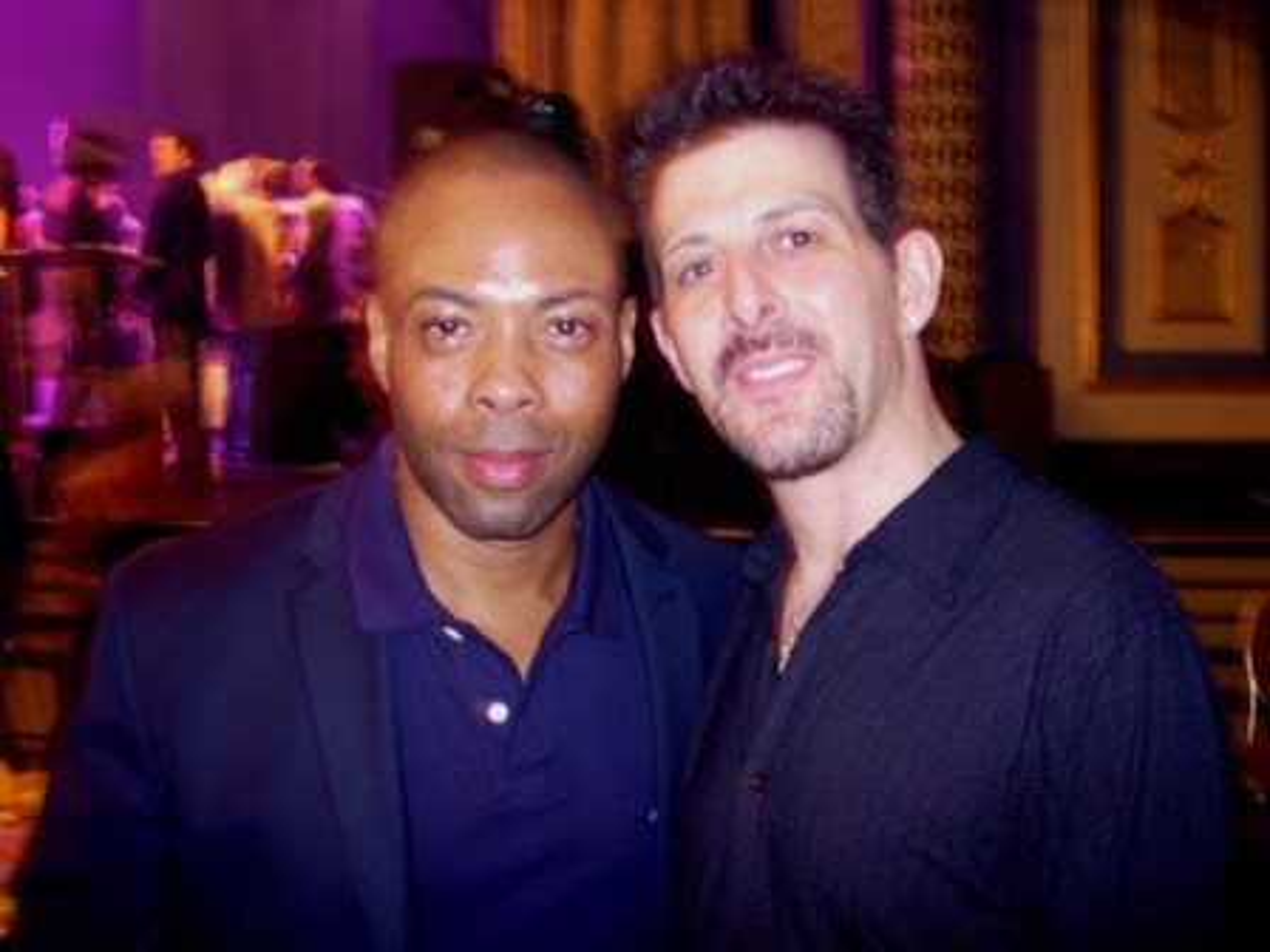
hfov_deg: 49.0
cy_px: 476
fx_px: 1394
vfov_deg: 37.7
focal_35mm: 38
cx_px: 635
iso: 79
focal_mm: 7.8
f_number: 2.8
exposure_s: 1/2
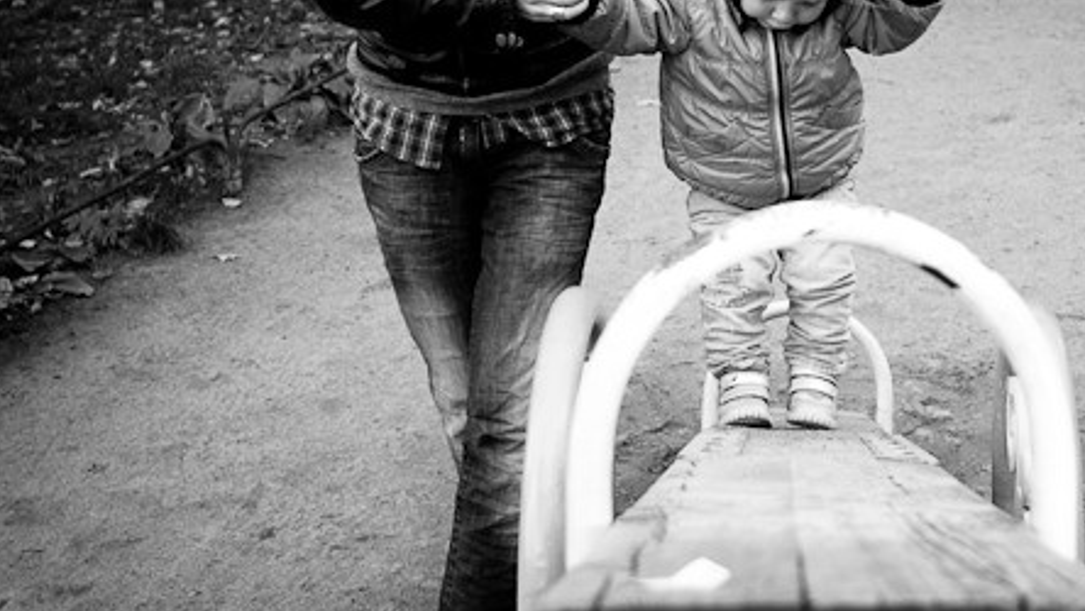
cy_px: 220
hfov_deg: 30.5
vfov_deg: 17.7
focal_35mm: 68
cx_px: 802
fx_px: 1957
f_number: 3.2
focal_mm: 24
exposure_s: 1/125
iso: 200
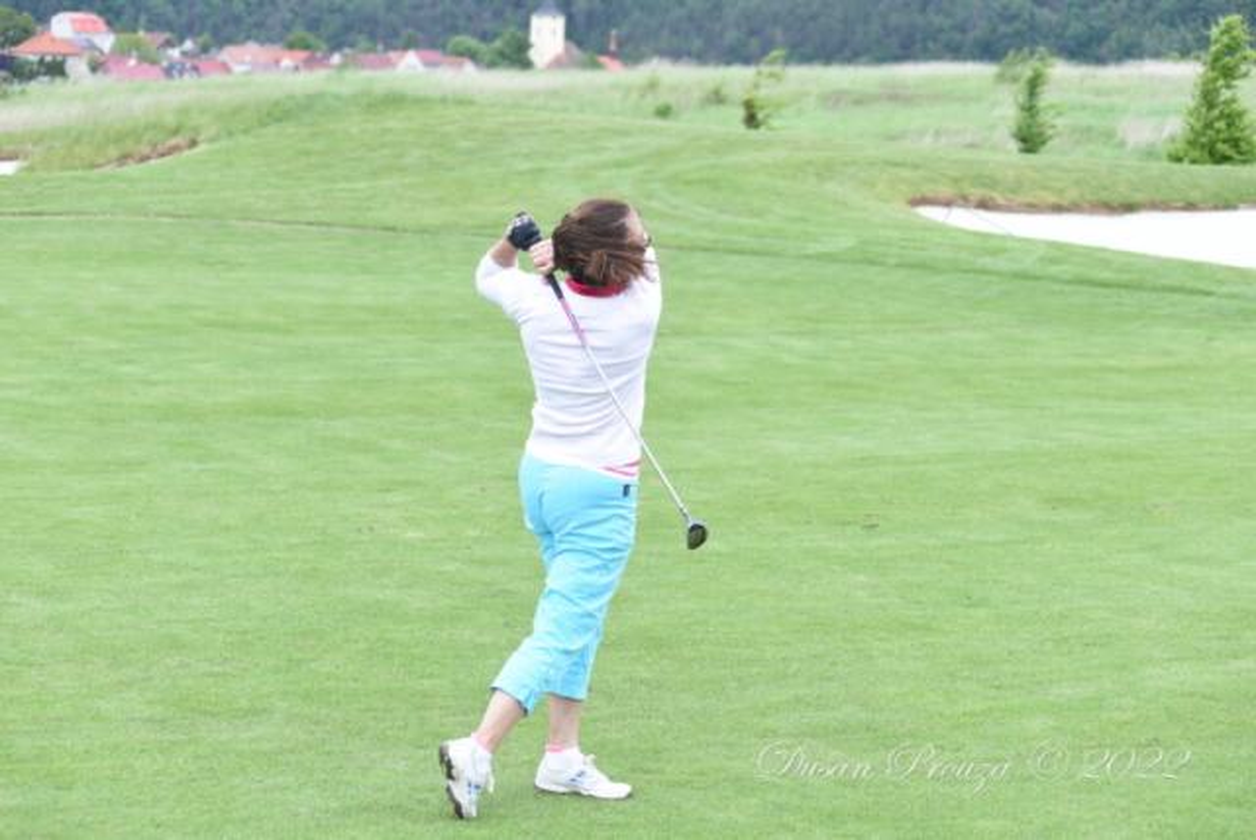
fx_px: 2794
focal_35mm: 80
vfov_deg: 17.1
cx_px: 628
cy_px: 420
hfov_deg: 25.3
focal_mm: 80
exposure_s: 1/1000
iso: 400
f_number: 5.6
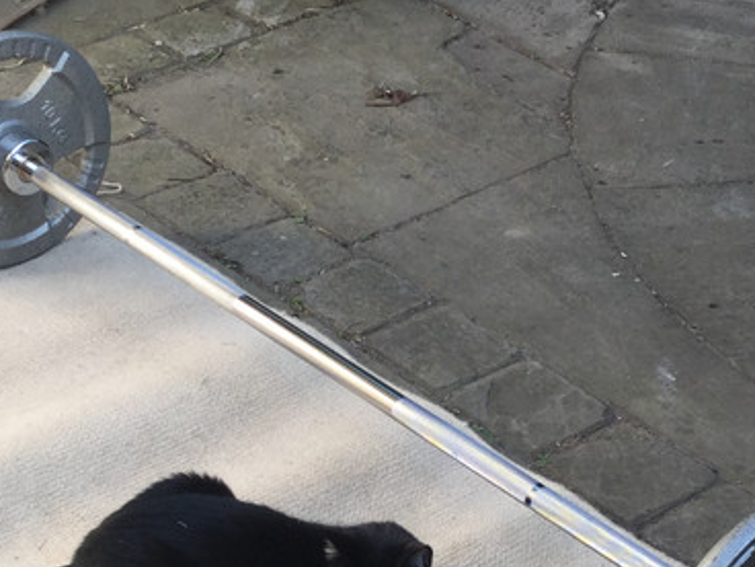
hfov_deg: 21.7
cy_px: 540
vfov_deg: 16.1
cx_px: 311
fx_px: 1963
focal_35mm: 90
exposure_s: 1/110
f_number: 2.4
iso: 25
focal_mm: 3.3
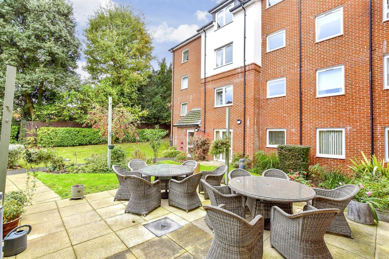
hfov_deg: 96.7
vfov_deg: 73.8
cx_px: 194
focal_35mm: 16
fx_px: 173
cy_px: 130
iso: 500
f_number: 8
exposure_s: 1/50
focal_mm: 11
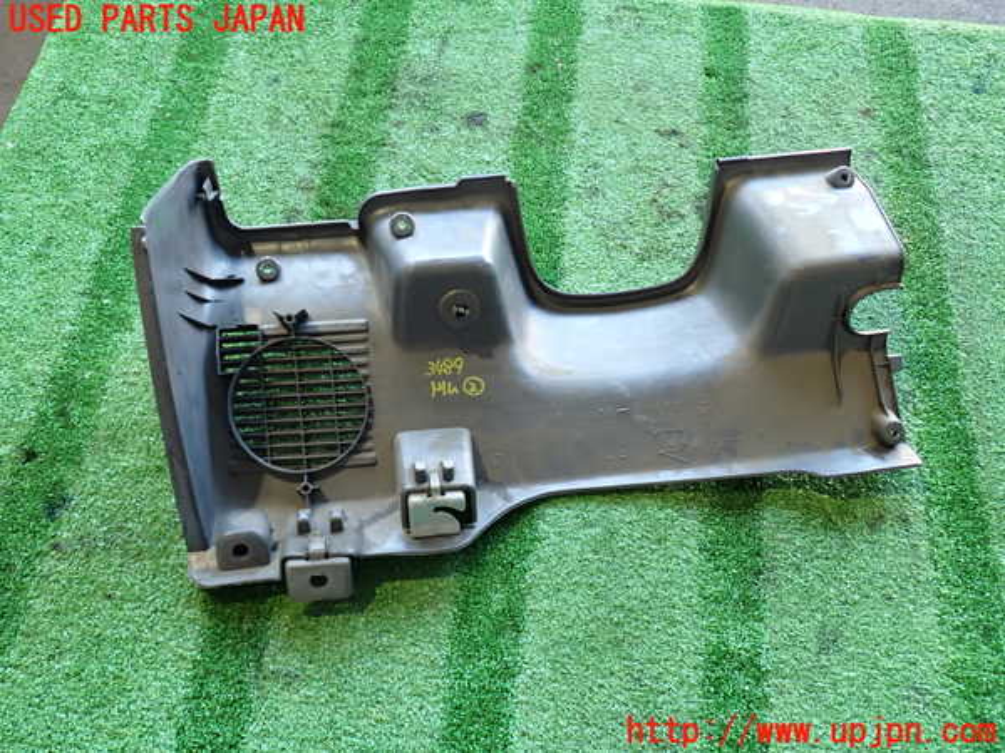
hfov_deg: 60.0
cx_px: 502
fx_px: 871
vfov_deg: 46.8
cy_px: 376
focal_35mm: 30
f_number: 2.3
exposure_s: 1/30
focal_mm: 5.4
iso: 200
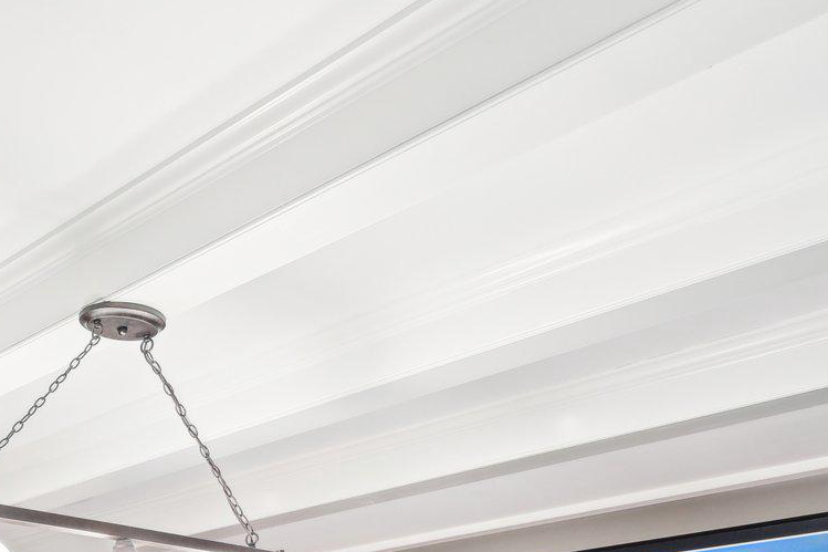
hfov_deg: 32.2
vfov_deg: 27.5
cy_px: 678
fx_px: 974
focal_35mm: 42
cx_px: -296
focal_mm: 15.5
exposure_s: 1/1.67
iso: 400
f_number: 8
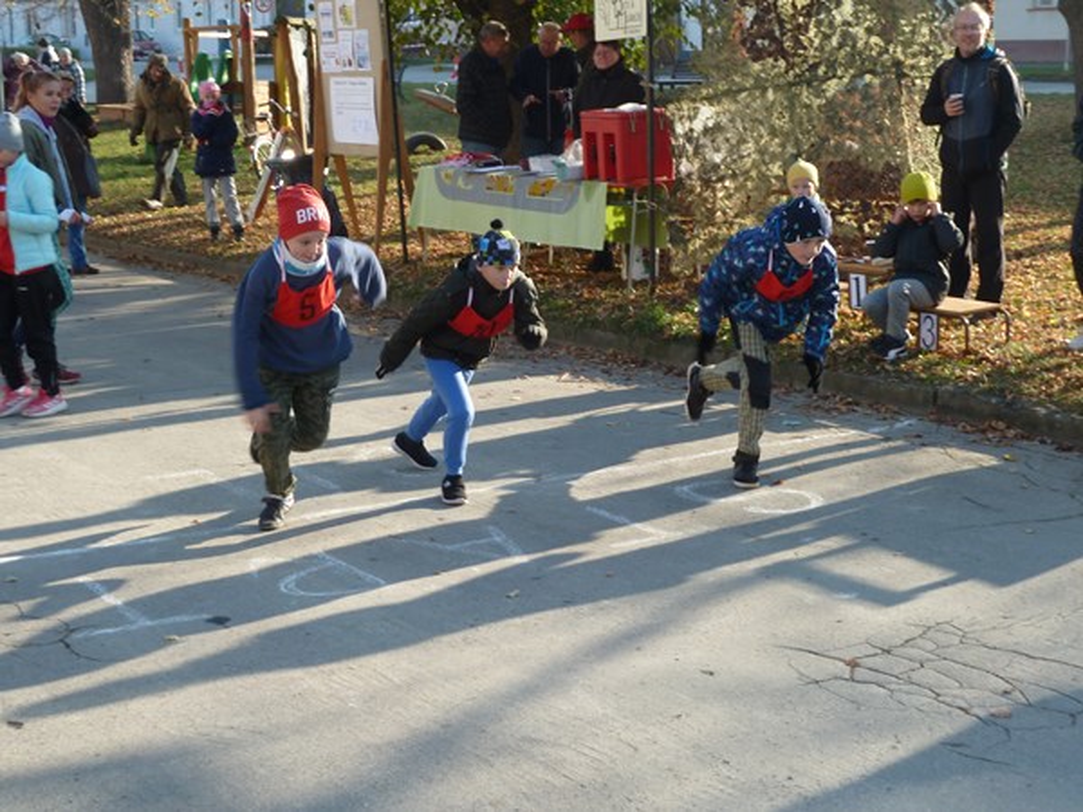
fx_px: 1846
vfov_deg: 24.8
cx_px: 542
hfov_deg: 32.7
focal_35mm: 59
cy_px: 406
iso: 80
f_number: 3.9
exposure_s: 1/125
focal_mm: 9.7
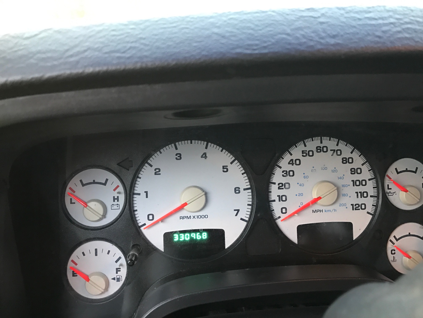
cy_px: 159
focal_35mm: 28
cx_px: 212
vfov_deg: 49.7
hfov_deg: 63.4
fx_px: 342
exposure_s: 1/9
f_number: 1.8
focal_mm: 3.99
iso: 100
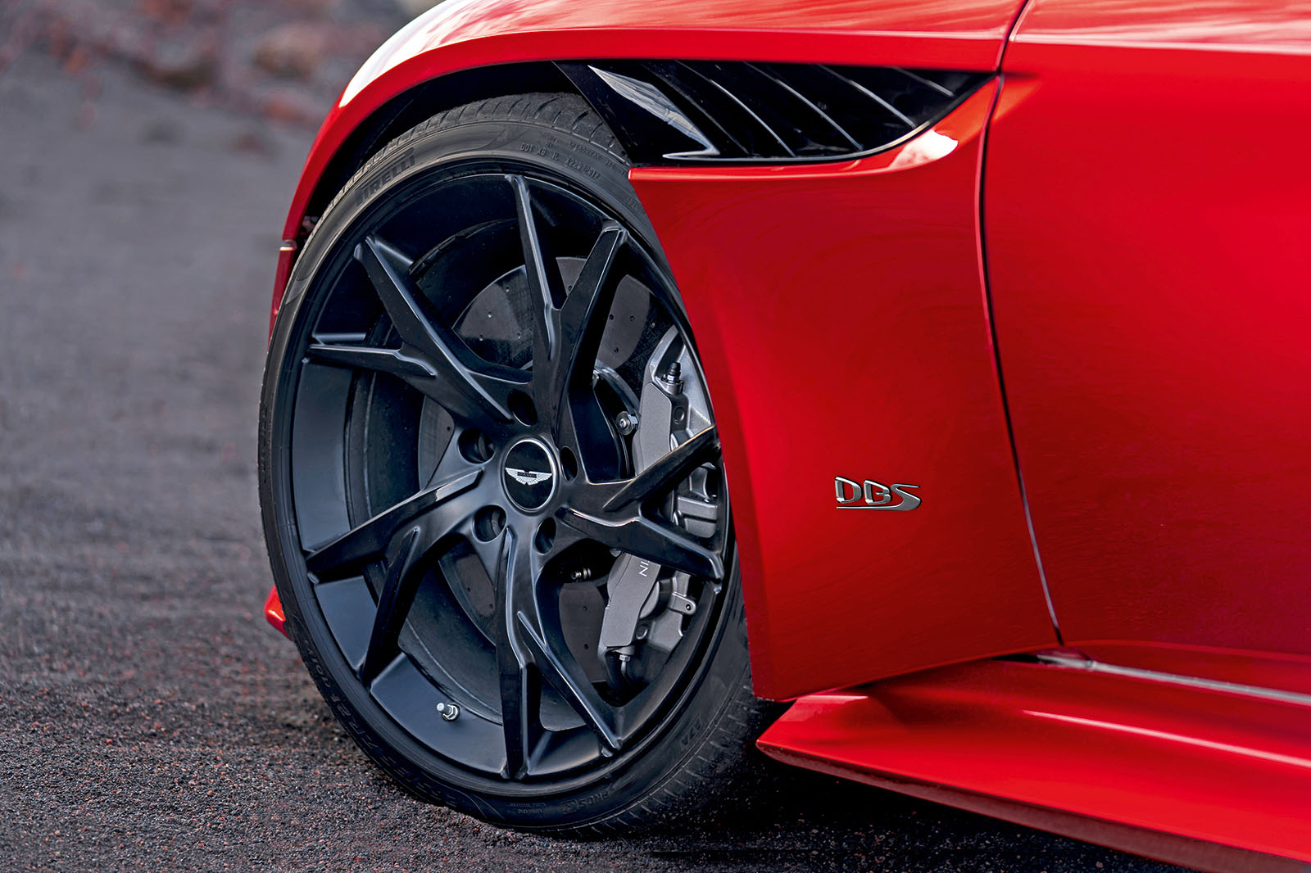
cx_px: 656
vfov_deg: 13.7
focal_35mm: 100
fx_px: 3641
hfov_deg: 20.4
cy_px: 436
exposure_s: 1/80
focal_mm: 100
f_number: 2.8
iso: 100
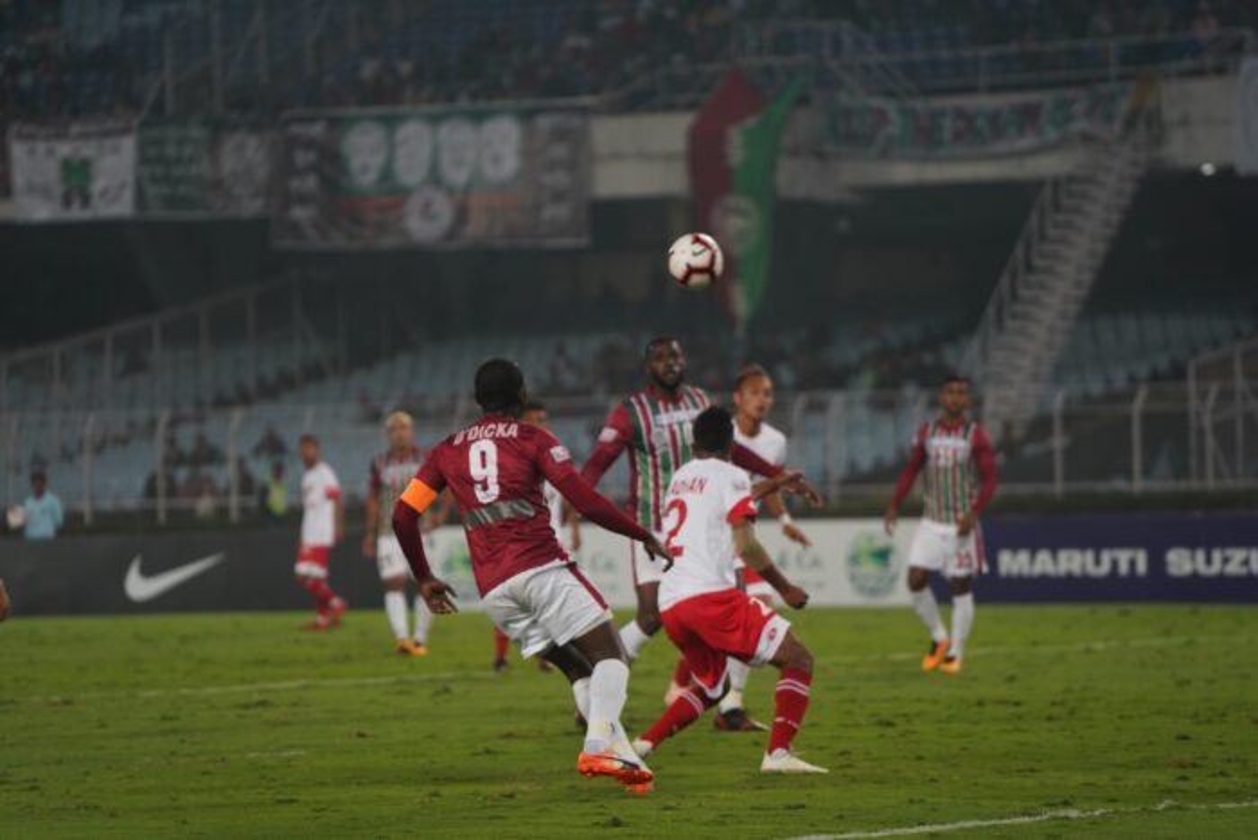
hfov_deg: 10.3
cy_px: 420
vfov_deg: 6.9
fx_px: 6990
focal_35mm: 200
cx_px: 629
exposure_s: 1/1250
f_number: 4
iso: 1250
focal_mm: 200
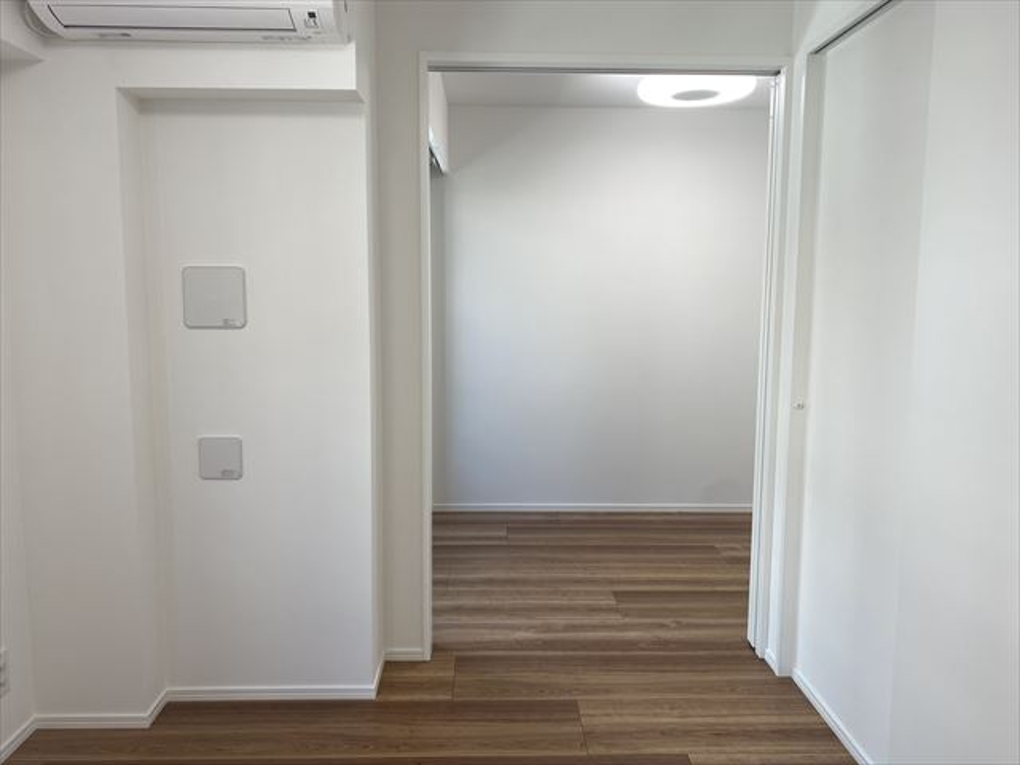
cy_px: 382
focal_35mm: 26
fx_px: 766
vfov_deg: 53.1
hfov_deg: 67.3
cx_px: 510
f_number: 1.8
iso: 32
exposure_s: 1/100
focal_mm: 4.25
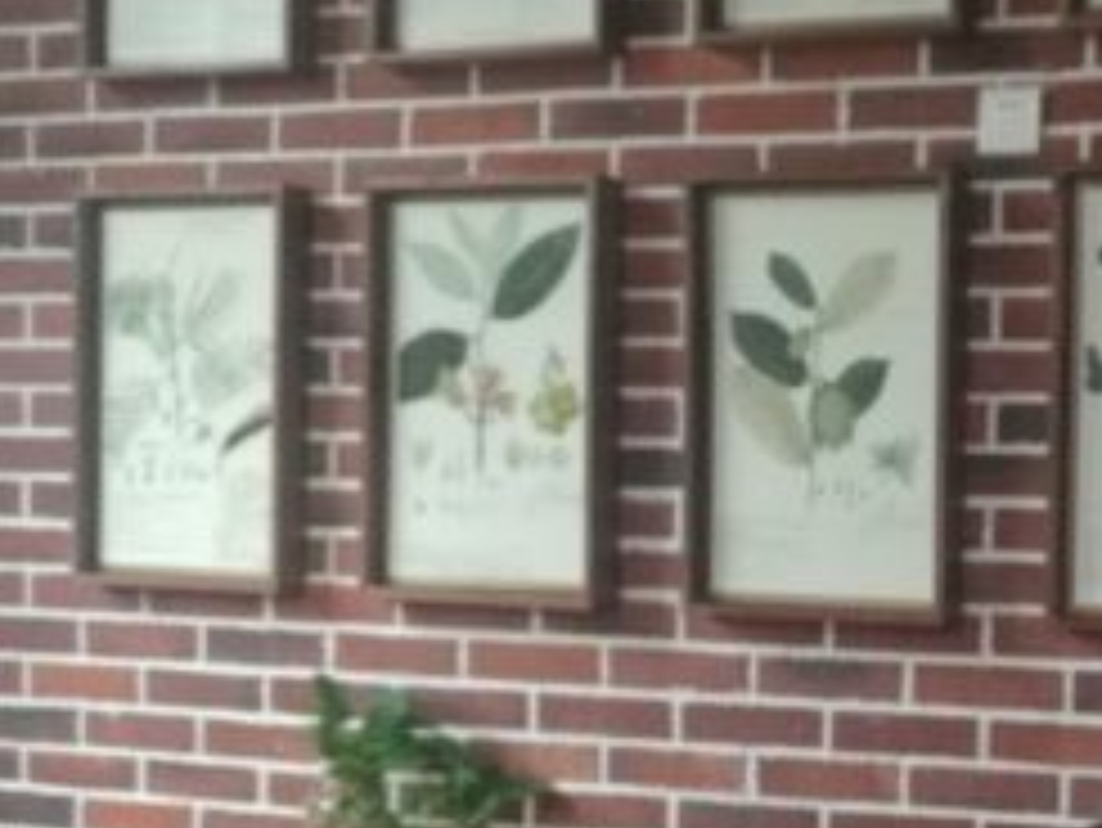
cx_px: 1066
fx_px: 2452
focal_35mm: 77
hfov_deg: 24.3
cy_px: 668
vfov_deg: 19.0
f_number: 2
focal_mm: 4.04
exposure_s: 1/33.3
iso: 400
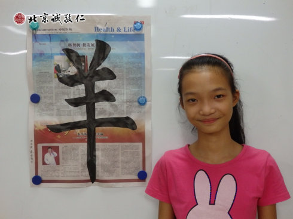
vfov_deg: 35.9
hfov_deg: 46.8
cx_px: 146
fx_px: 338
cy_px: 110
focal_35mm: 40
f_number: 3.7
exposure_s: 1/80
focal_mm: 7.3
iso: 640
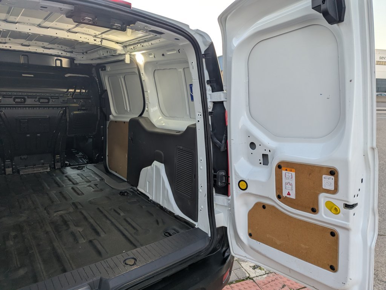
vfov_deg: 56.9
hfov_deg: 71.5
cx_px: 193
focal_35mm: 24
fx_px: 268
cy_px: 145
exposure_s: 1/55.3
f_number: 1.85
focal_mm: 6.81
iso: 46
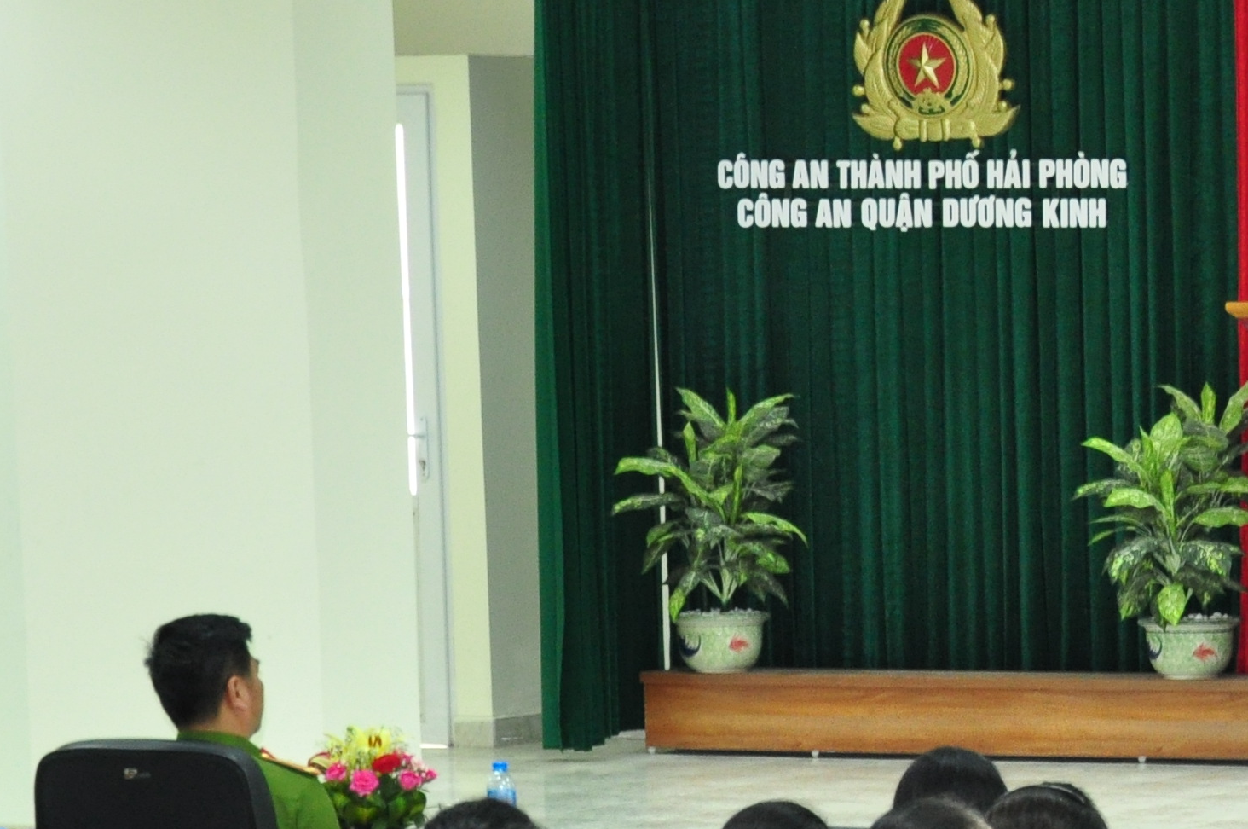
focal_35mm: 167
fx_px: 5782
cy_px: 894
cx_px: 1456
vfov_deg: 8.1
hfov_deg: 12.1
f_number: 4.5
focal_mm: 38
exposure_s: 1/25
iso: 800
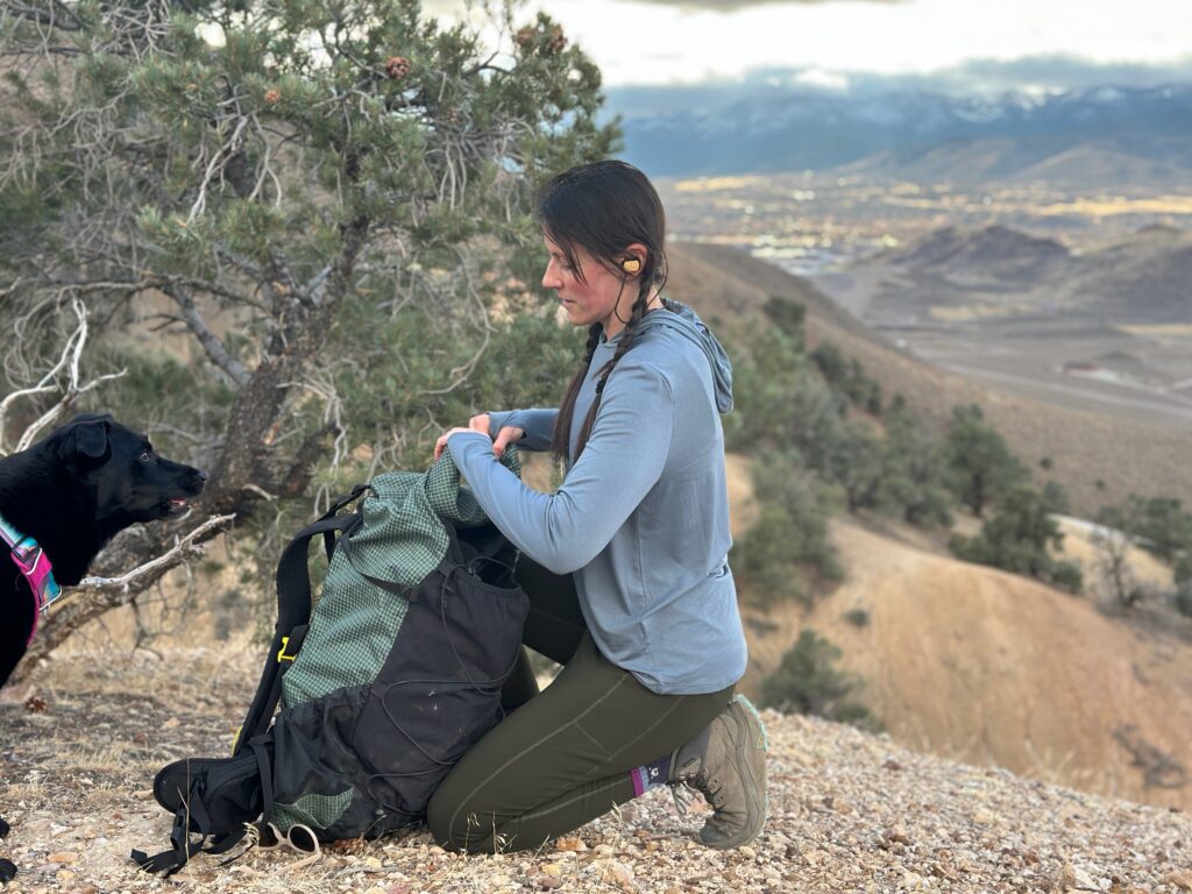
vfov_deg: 30.3
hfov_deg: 39.7
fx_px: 1653
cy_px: 447
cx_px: 596
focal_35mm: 48
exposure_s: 1/532
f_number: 1.78
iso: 80
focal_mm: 6.86
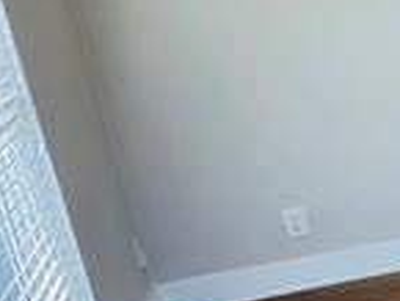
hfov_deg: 14.9
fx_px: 890
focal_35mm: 77
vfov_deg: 19.1
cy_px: 199
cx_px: 963
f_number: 2.2
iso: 100
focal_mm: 2.22
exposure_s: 1/99
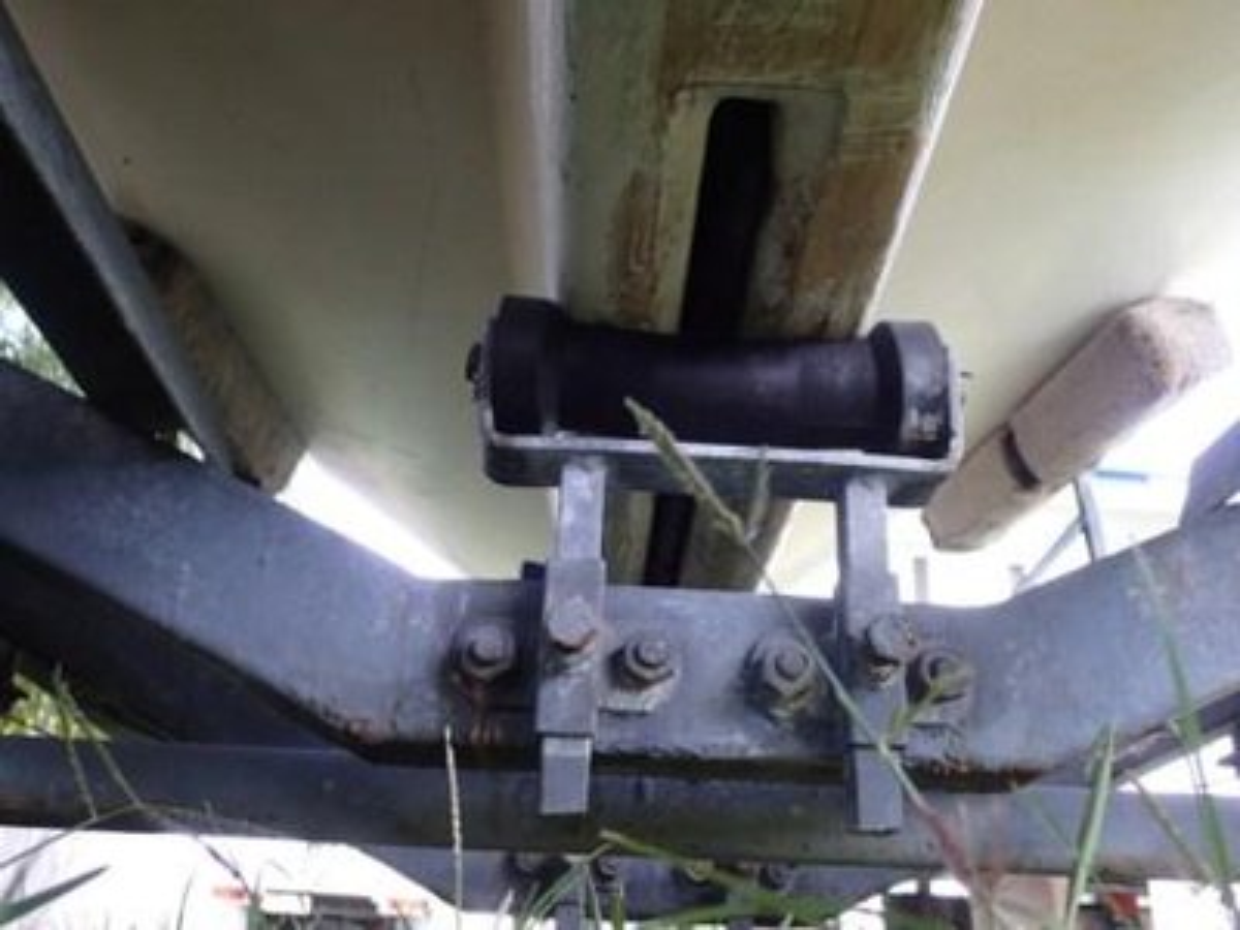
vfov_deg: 44.2
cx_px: 620
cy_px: 465
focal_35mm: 32
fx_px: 1146
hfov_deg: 56.8
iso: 100
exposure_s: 1/60
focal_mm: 5.87
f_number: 2.4
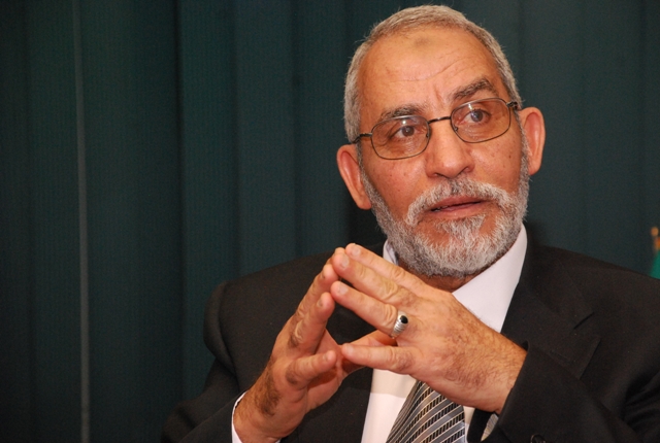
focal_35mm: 142
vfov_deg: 9.7
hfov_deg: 14.4
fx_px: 2619
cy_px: 222
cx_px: 330
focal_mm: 95
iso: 1600
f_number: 5.6
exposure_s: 1/200
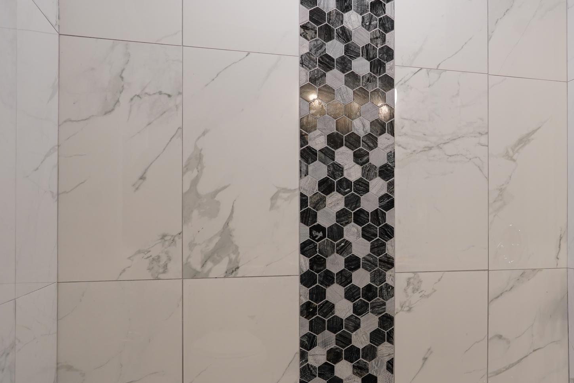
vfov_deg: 38.7
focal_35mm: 34
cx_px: 390
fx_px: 542
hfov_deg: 54.5
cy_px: 227
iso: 1000
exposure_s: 1/125
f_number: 4
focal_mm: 24
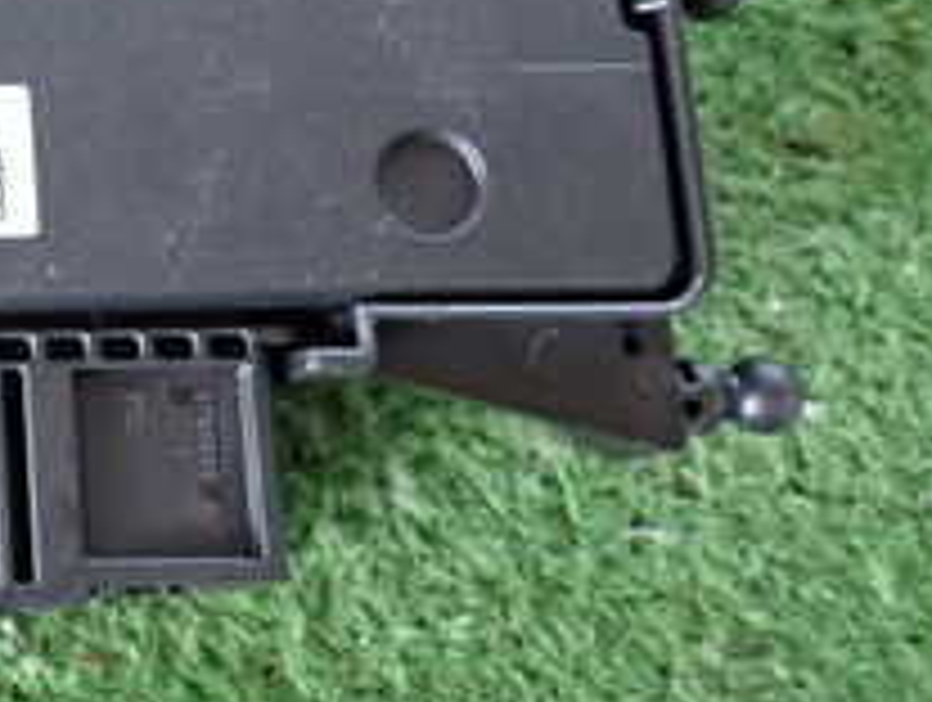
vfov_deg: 18.0
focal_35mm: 81
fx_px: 2185
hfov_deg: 21.5
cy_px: 81
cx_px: -324
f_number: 2.2
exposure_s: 1/30
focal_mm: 5.05
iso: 400
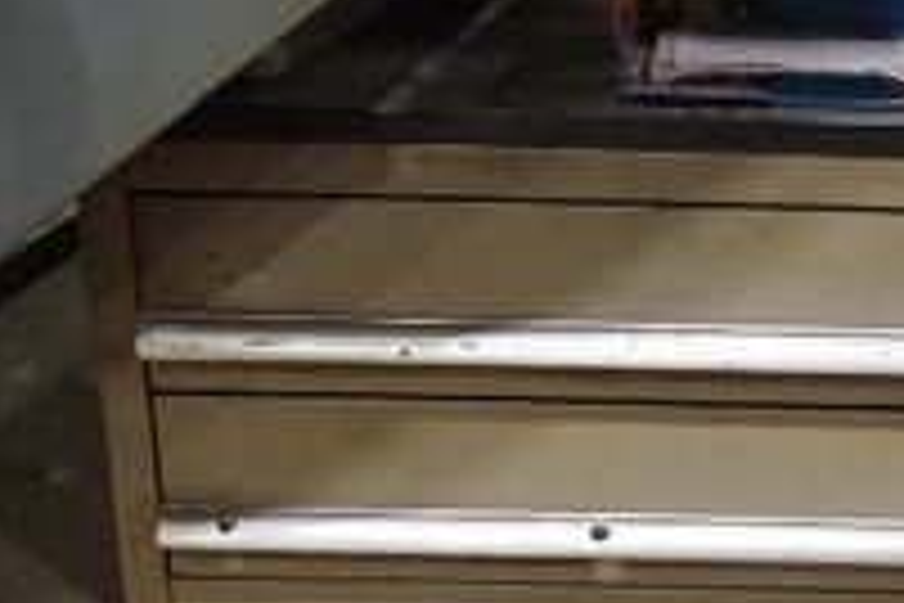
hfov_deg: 22.8
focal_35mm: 86
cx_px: 891
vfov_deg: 14.8
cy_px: 900
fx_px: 2159
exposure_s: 1/160
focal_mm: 16
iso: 3200
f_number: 3.5
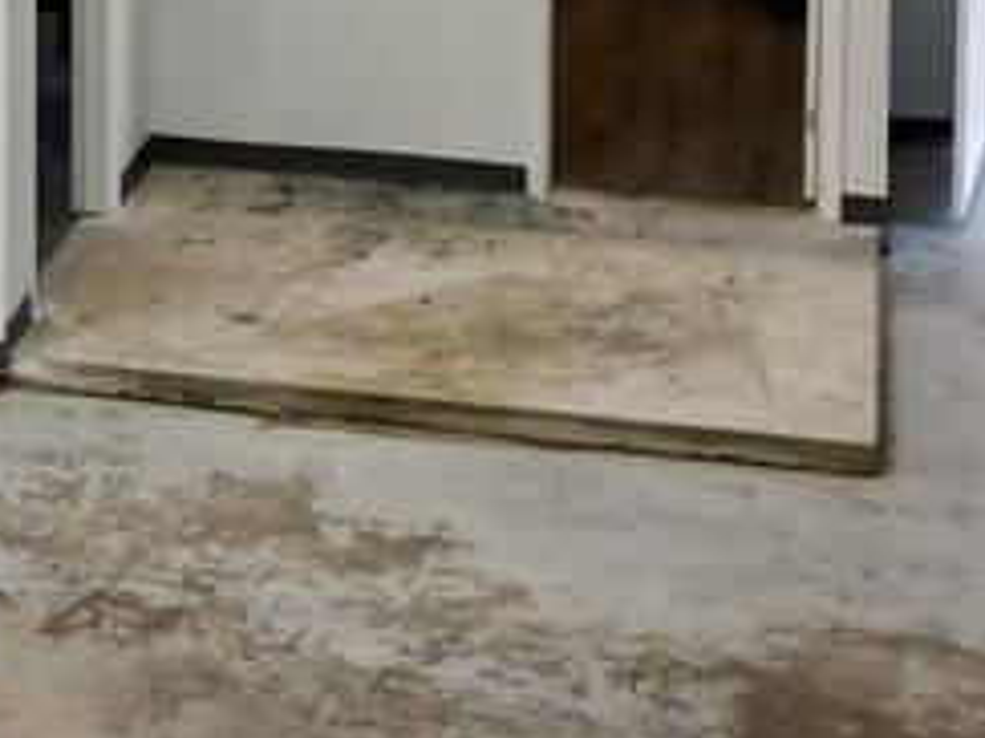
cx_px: 150
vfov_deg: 13.3
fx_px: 2873
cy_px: -539
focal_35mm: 101
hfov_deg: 19.2
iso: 110
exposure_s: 1/40
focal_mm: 6.72
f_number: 1.7
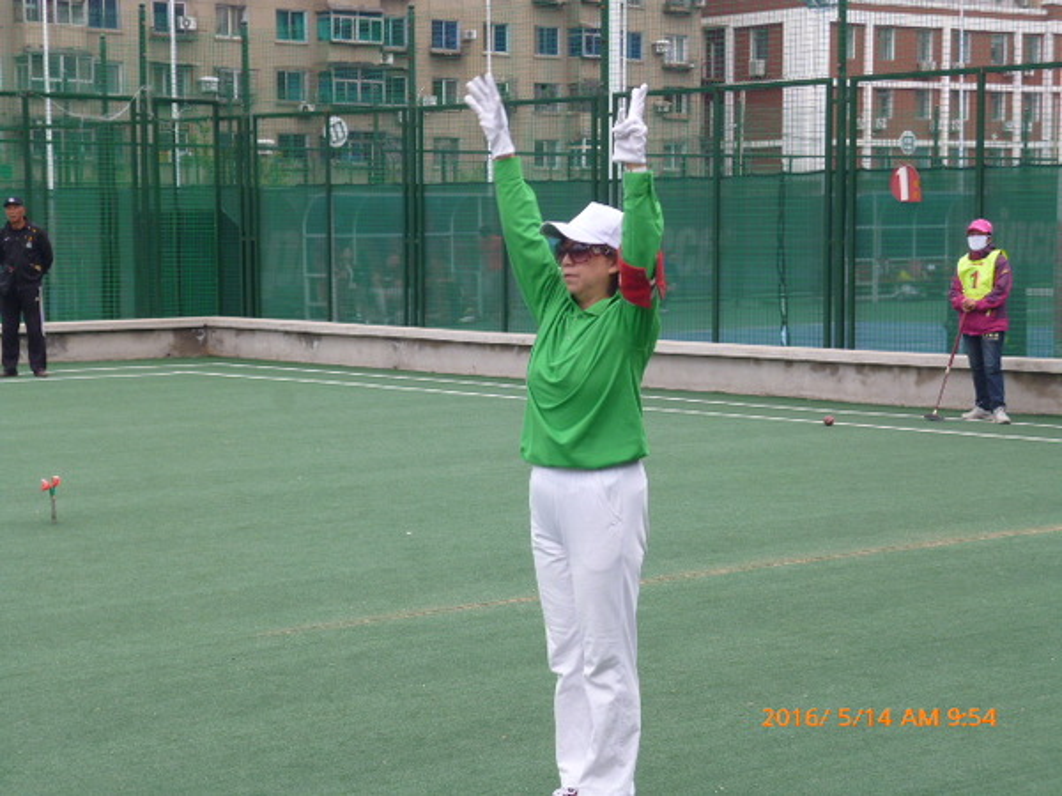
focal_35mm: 78
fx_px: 2393
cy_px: 398
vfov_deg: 18.9
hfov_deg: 25.0
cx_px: 531
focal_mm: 13.9
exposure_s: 1/100
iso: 100
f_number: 4.9
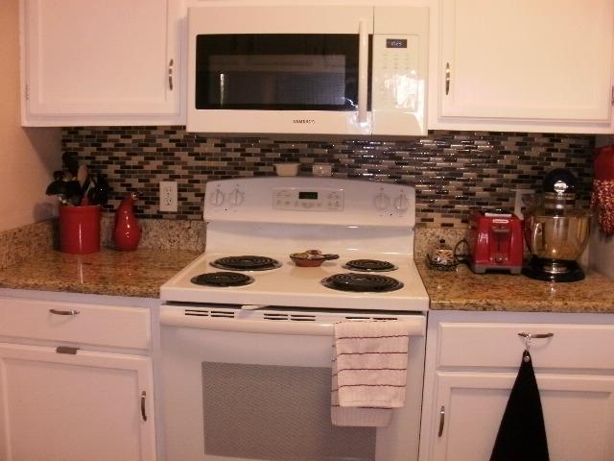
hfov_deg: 51.4
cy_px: 230
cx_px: 307
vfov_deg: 39.7
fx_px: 639
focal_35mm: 36
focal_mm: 6.3
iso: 125
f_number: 3.5
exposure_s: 1/30
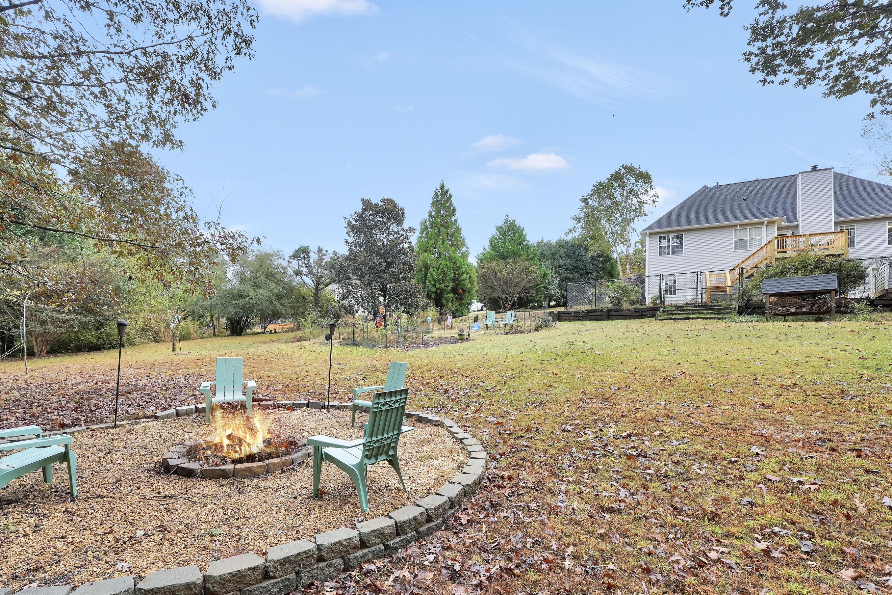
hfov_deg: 93.3
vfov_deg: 70.2
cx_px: 435
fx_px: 421
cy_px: 331
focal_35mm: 17
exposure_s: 1/100
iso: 100
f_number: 5
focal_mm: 10
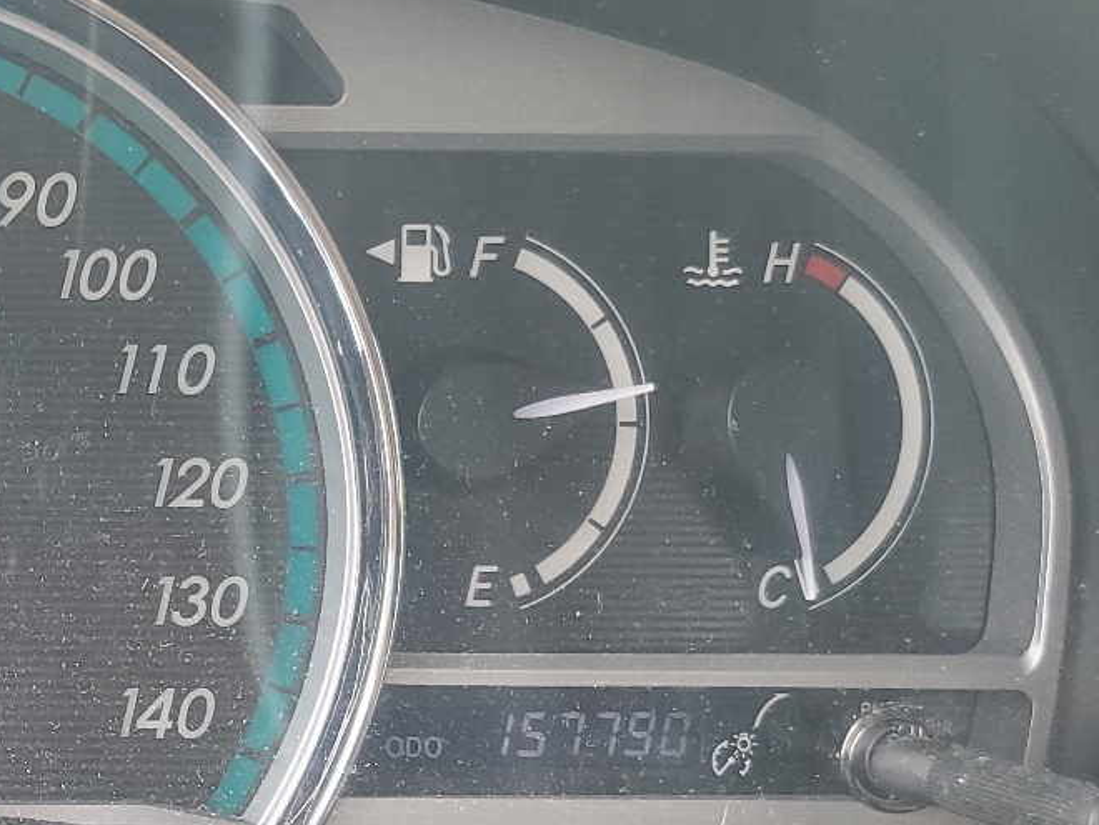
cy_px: 453
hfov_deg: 27.2
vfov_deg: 23.3
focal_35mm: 63
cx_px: -206
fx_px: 2000
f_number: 1.5
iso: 61
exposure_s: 1/60.2
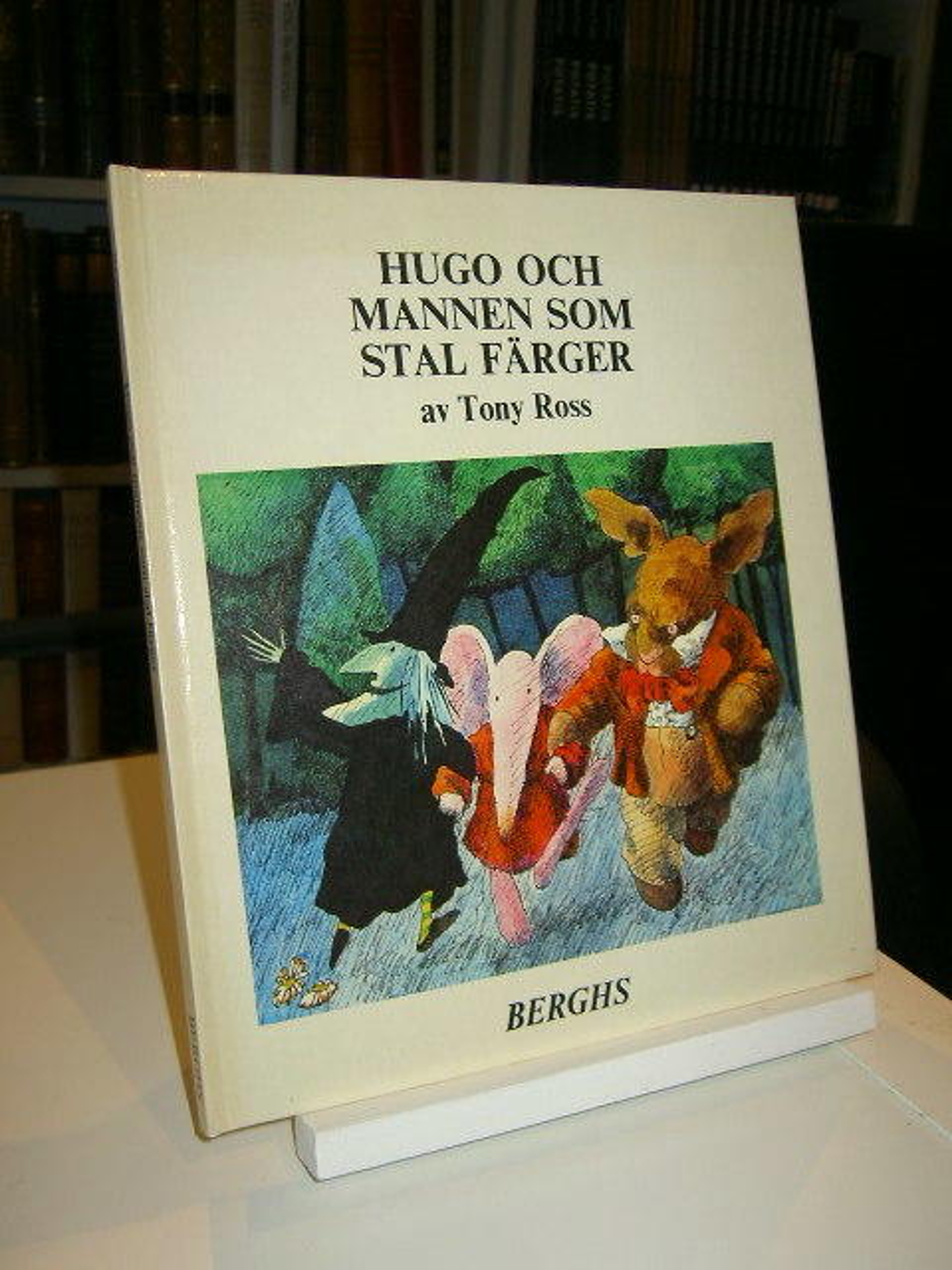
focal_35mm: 34
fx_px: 1247
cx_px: 476
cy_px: 635
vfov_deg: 54.0
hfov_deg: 41.8
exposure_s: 1/60
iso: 50
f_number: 2.8
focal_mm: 5.6
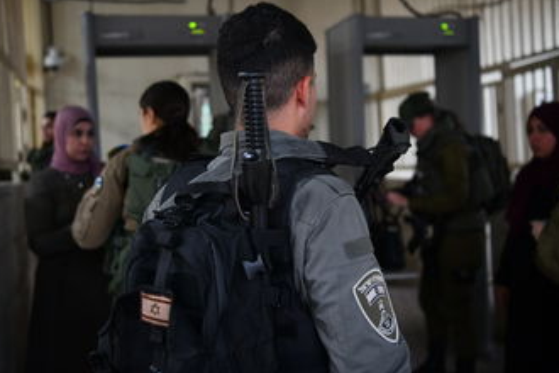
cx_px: 257
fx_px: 714
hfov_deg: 42.7
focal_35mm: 46
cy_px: 153
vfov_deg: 29.2
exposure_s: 1/100
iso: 800
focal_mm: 38
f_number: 2.8
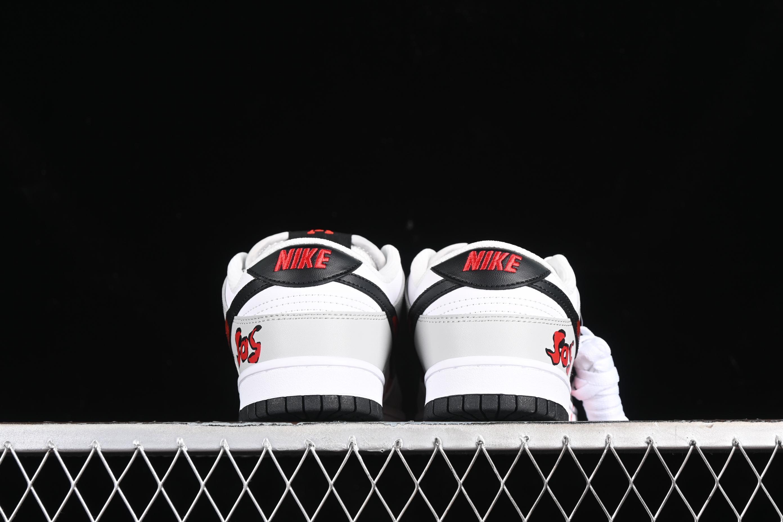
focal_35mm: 75
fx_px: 1631
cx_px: 392
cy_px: 261
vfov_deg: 18.2
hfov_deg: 27.0
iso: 160
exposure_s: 1/60
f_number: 7.1
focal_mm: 50
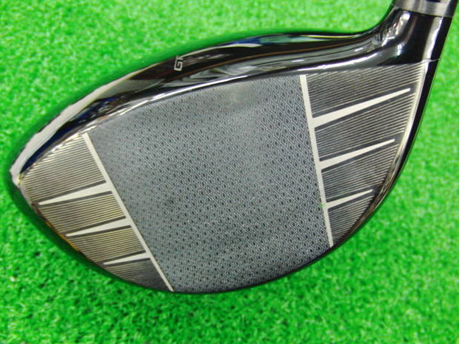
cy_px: 176
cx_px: 226
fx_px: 504
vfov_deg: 37.7
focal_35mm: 38
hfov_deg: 49.0
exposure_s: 1/13
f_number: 3.6
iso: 400
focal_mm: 6.42
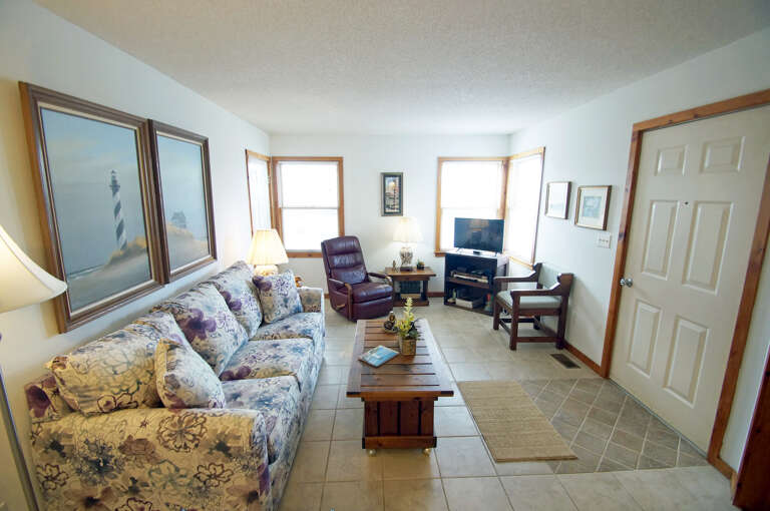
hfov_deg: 100.5
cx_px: 385
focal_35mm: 15
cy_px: 256
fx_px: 320
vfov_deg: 77.2
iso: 500
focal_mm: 10
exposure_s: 1/60
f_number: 4
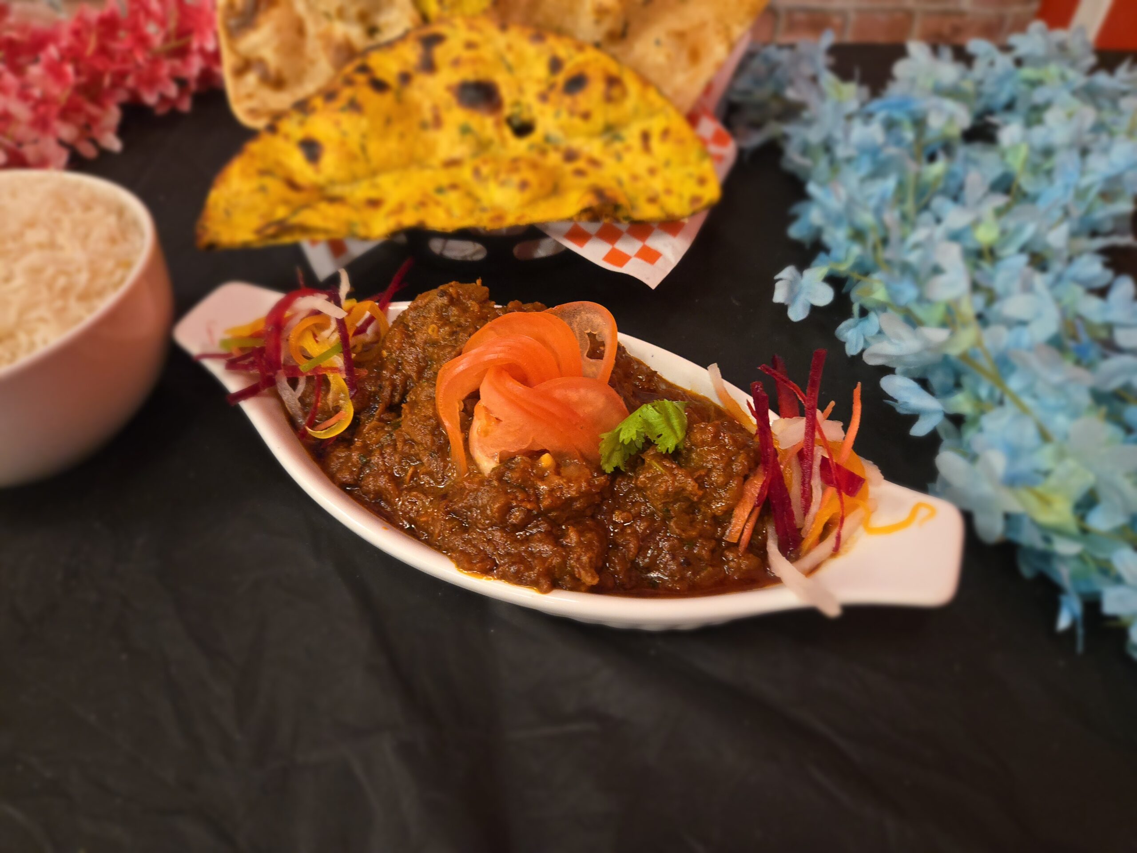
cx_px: 568
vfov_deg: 58.9
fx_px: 755
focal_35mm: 23
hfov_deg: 73.9
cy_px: 426
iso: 500
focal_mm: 5.4
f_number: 1.8
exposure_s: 1/30
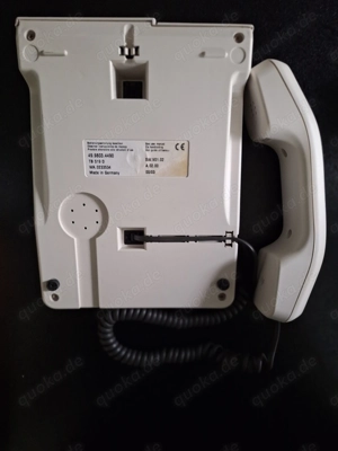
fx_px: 299
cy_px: 226
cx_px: 169
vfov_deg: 73.9
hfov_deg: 58.9
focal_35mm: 23
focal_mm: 5.54
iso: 400
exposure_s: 1/25
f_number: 1.8
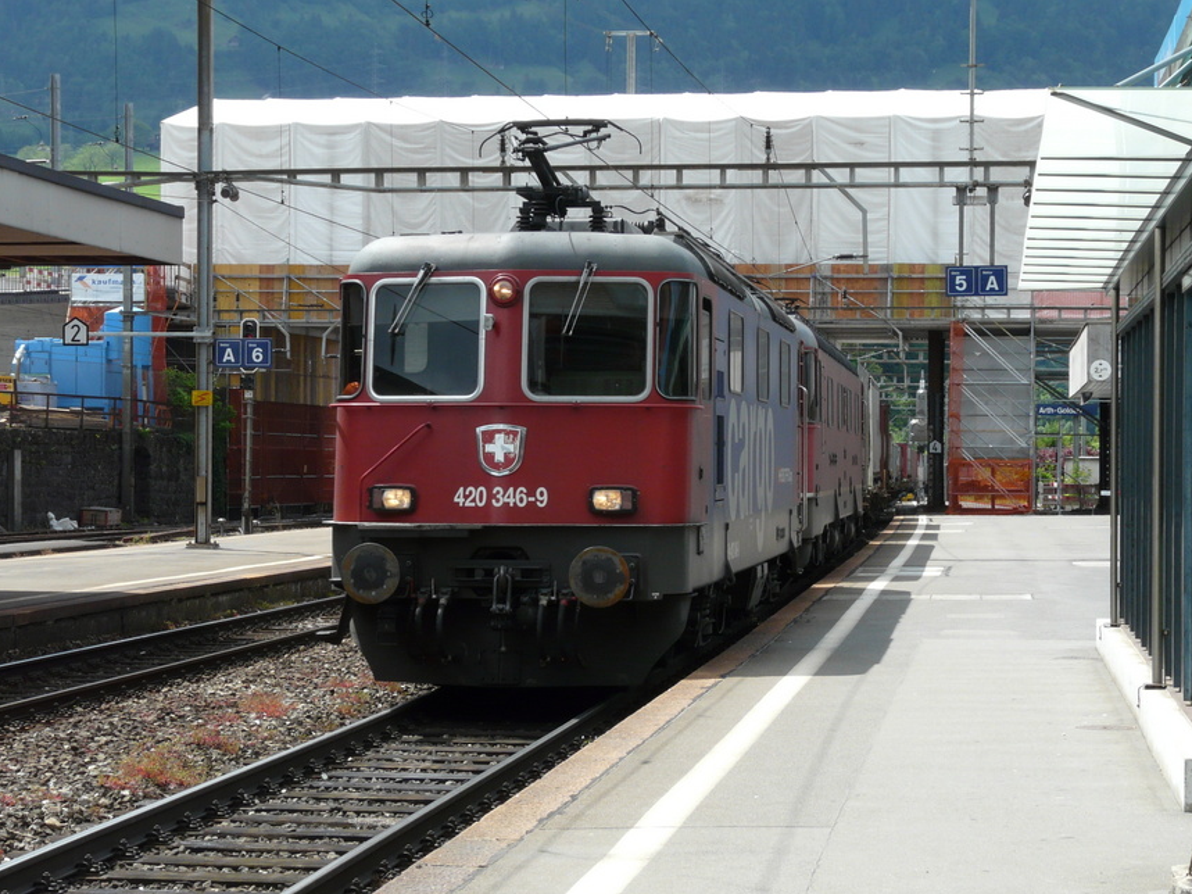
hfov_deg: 23.0
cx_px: 588
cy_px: 453
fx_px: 2927
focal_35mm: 85
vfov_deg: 17.4
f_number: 5.6
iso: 100
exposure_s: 1/250
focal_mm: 12
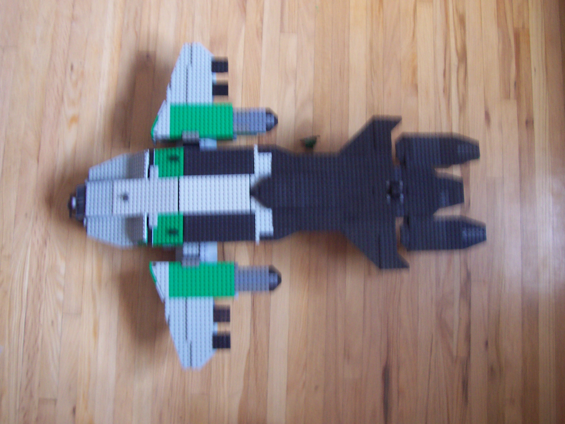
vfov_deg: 38.7
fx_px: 604
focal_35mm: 37
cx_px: 282
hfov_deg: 50.1
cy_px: 212
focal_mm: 5.6
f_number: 2.8
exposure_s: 1/10
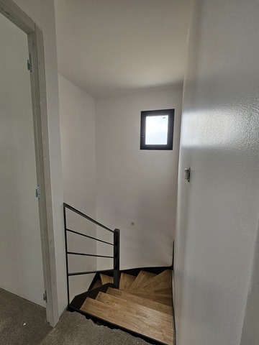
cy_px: 172
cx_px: 130
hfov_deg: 89.9
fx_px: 130
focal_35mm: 13
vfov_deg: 106.2
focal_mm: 2.2
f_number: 2.2
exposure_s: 1/113
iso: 50
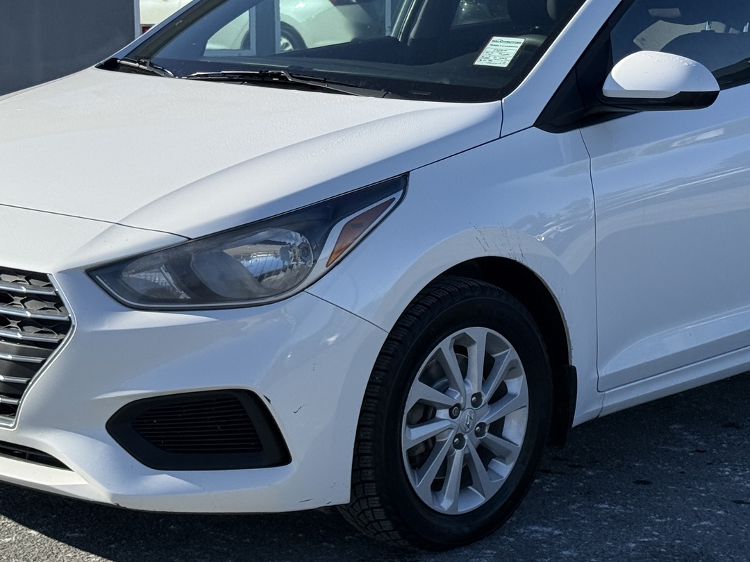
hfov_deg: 21.5
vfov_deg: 16.2
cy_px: 246
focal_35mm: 91
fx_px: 1972
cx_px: 450
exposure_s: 1/4878
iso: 64
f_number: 1.78
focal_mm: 6.76
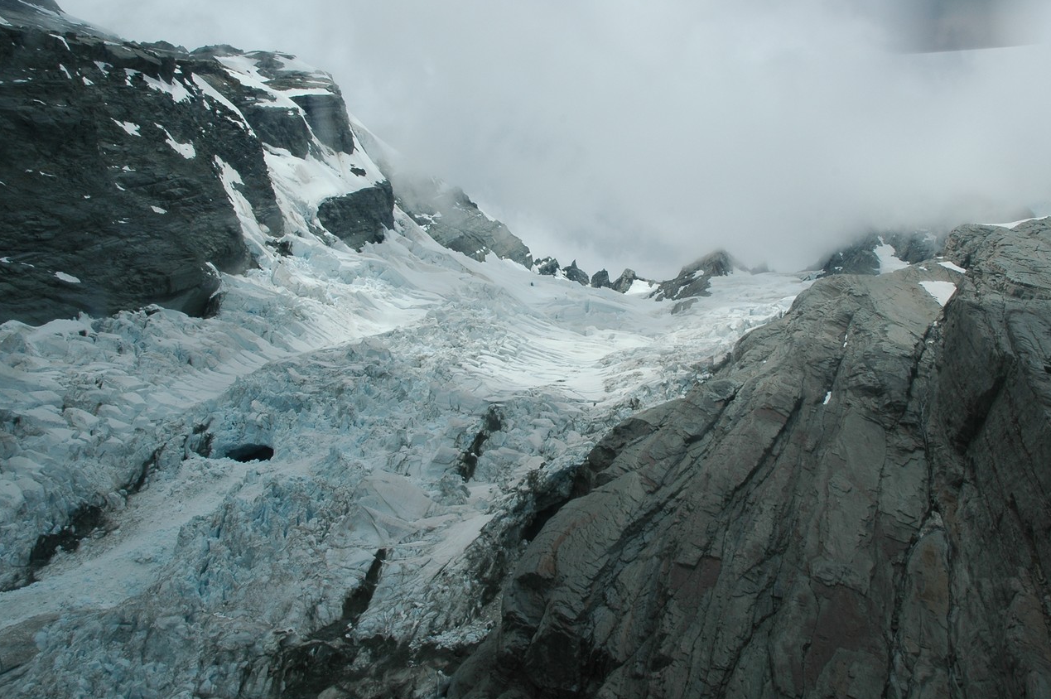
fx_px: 933
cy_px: 301
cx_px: 594
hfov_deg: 58.6
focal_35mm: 32
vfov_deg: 41.0
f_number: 11
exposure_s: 1/500
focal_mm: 18
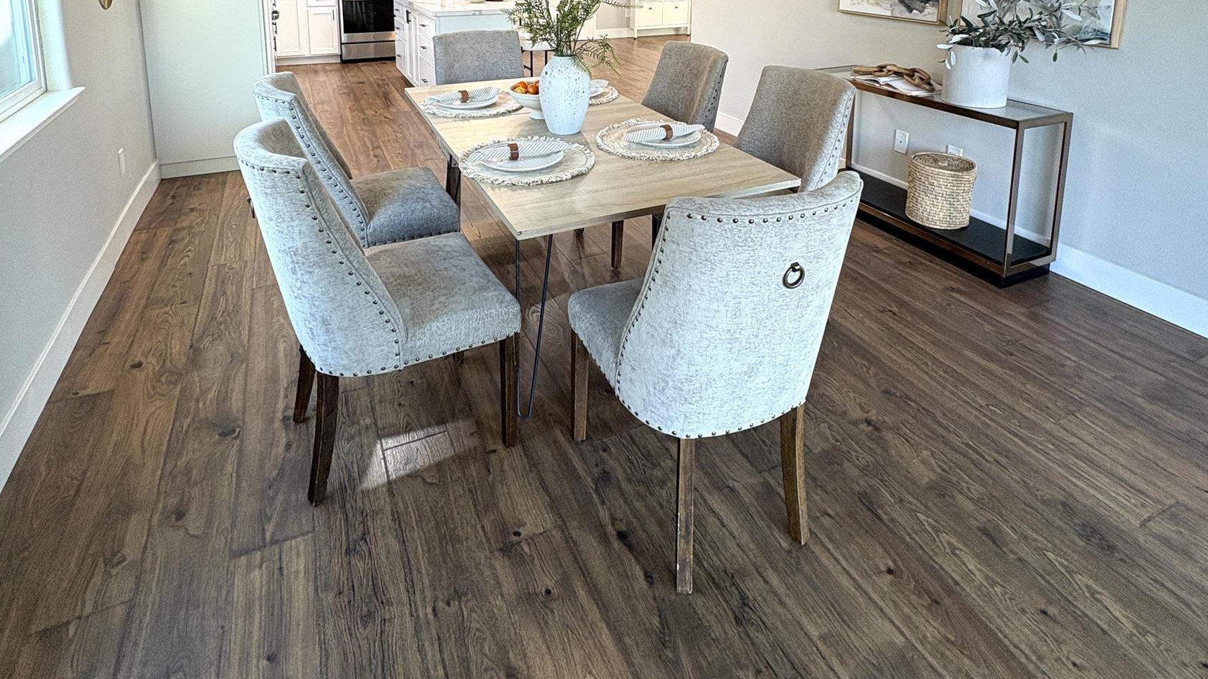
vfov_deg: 47.5
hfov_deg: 83.8
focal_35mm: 21
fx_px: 673
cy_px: 53
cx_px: 599
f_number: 2.2
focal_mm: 2.22
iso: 125
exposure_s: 1/60
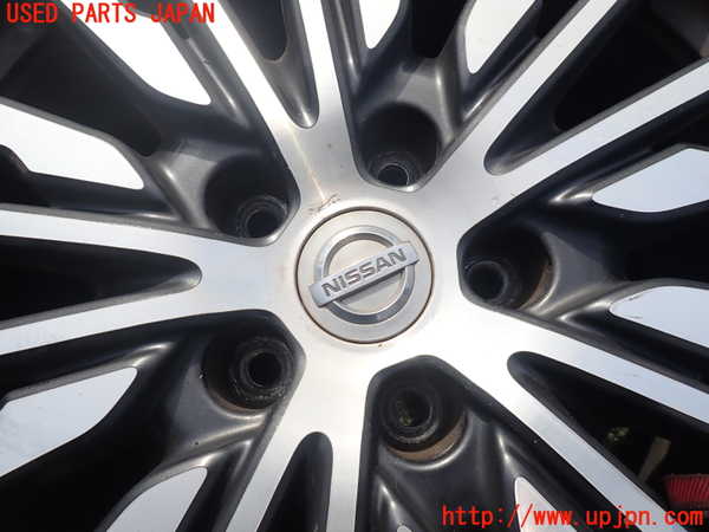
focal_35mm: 25
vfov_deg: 54.9
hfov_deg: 69.4
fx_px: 512
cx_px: 354
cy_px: 266
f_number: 8
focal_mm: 4.5
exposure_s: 1/160
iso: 100
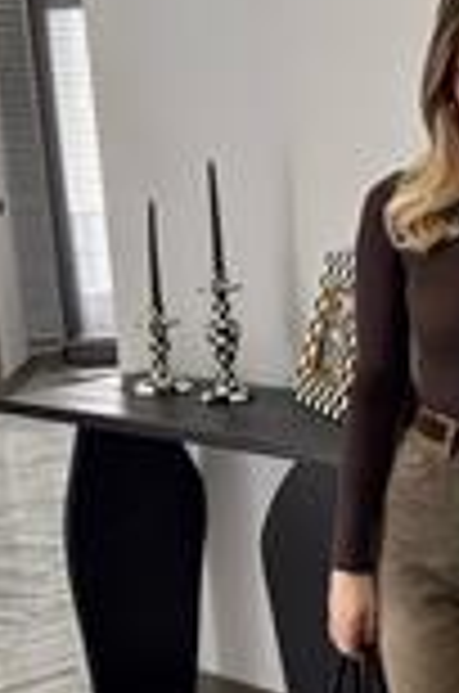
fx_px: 1249
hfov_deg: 20.0
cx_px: 490
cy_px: 396
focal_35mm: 65
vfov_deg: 31.0
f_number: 1.78
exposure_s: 1/60
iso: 320
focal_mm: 6.76
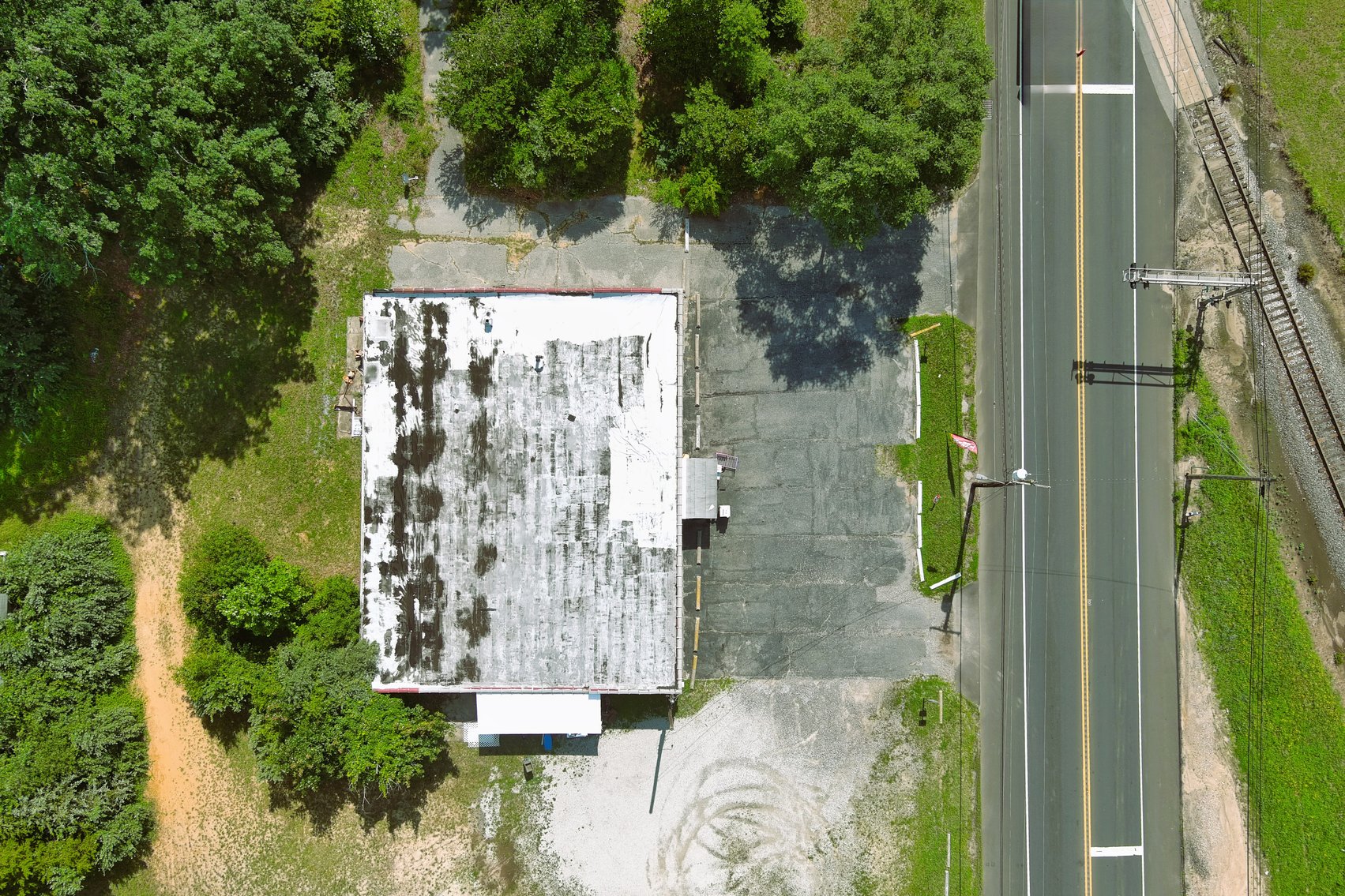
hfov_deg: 63.7
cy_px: 448
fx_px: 1083
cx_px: 672
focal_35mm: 29
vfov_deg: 45.0
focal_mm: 10.57
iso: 100
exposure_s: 1/1000
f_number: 2.8
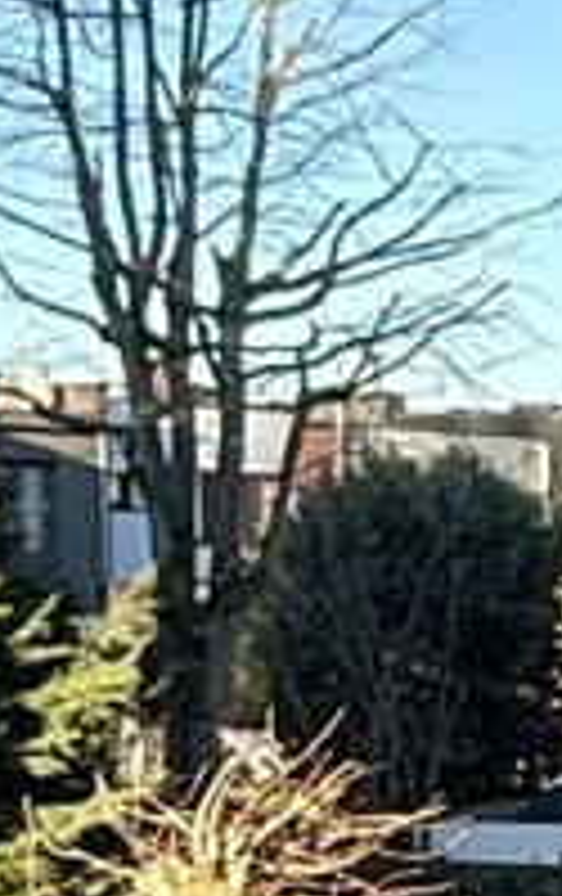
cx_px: 1236
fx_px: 3492
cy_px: 882
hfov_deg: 8.6
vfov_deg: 14.4
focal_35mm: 143
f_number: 2.2
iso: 50
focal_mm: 2.22
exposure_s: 1/631
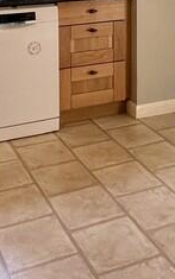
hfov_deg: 21.6
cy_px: -45
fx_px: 458
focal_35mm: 60
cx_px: 108
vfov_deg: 29.7
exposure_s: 1/100
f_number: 1.8
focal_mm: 1.57
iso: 160
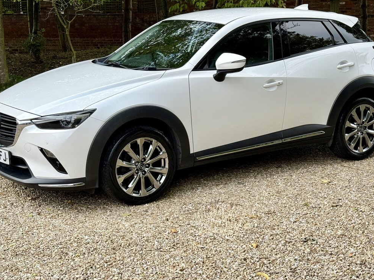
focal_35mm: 62
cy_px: 149
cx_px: 191
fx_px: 670
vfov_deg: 23.6
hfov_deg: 31.2
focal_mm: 6.76
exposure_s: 1/1484
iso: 64
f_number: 1.78
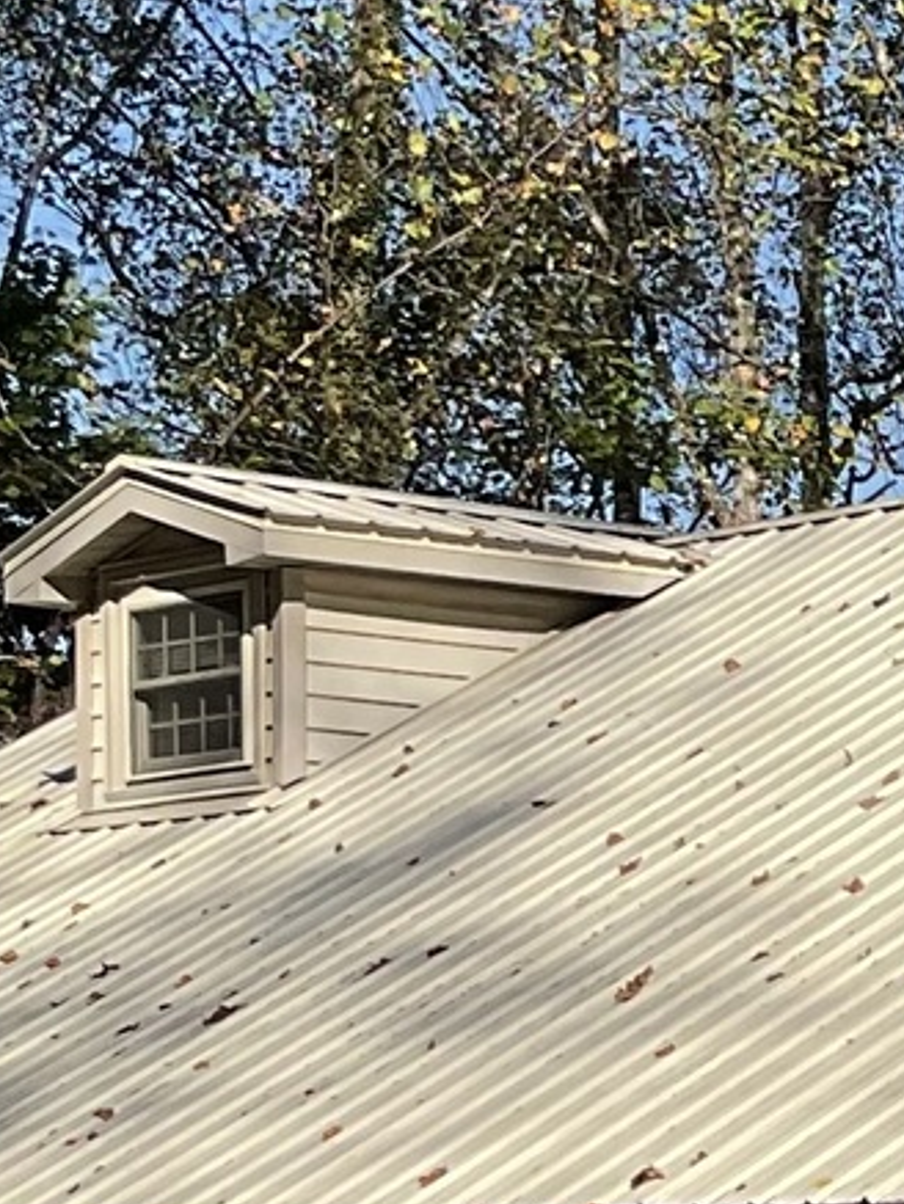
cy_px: 1460
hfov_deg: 9.3
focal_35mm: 153
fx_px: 5325
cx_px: 1513
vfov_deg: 12.6
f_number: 1.8
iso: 16
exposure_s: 1/2058
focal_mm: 3
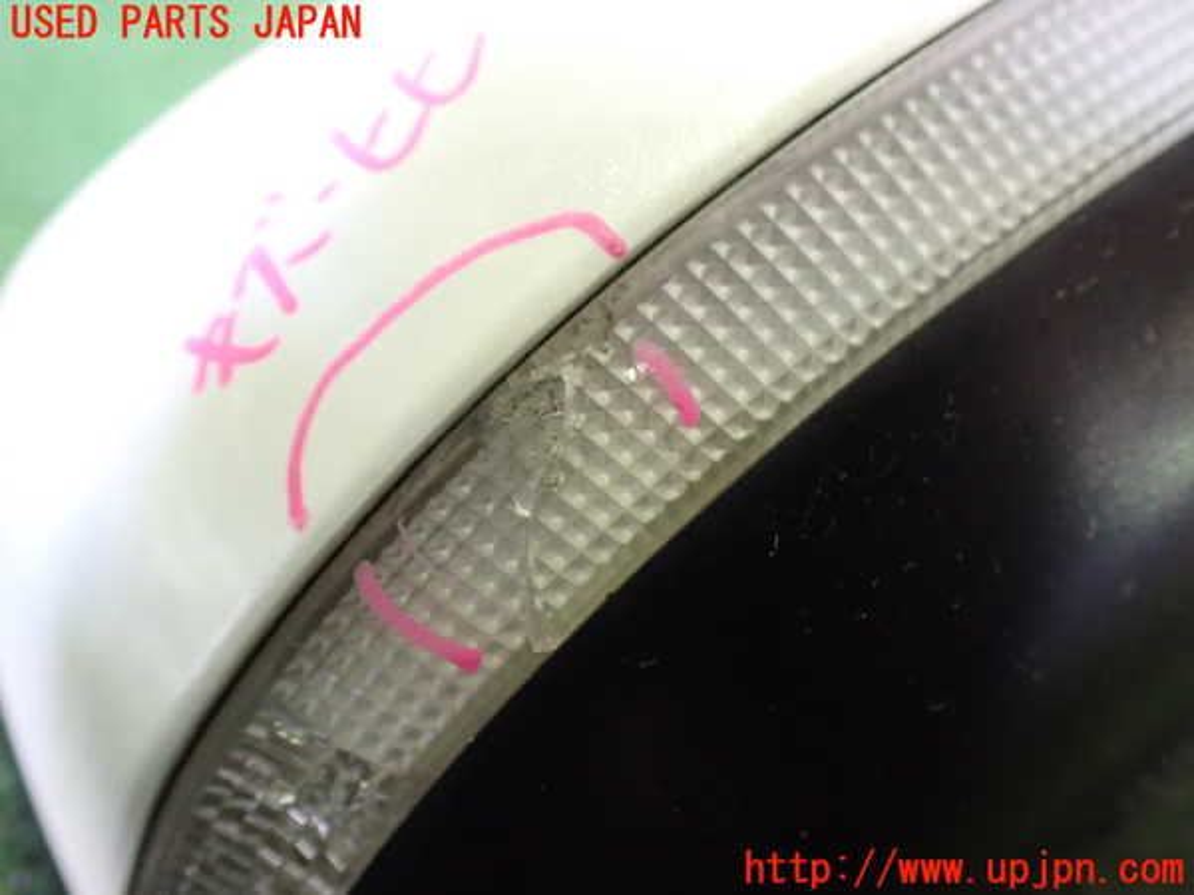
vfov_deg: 46.8
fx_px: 1035
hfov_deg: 60.0
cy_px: 448
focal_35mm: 30
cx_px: 597
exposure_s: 1/40
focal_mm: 5.4
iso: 800
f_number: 2.3
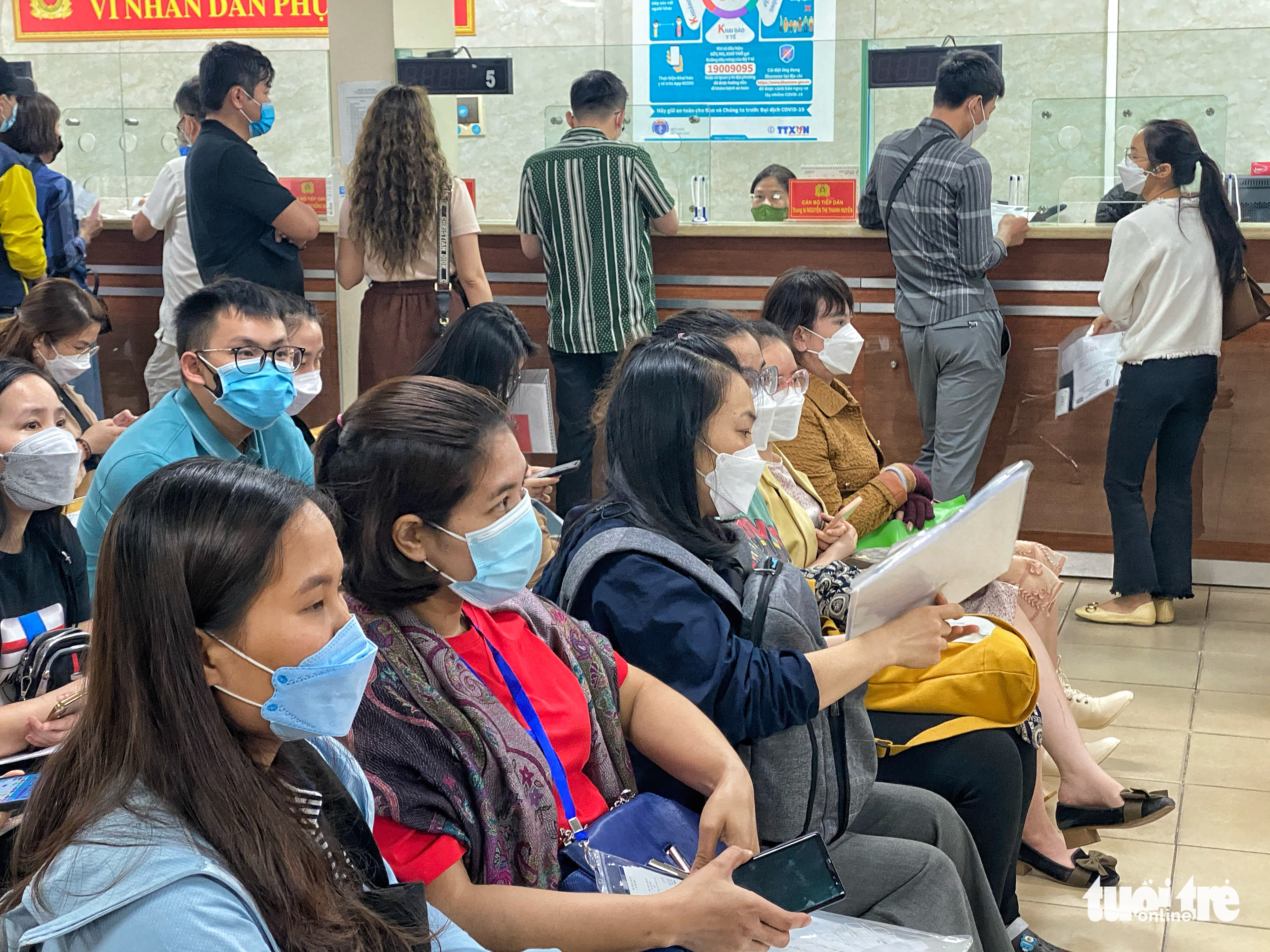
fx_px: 1908
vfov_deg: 28.0
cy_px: 476
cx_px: 635
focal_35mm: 52
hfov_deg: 36.8
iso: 160
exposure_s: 1/50
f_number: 2
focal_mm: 6
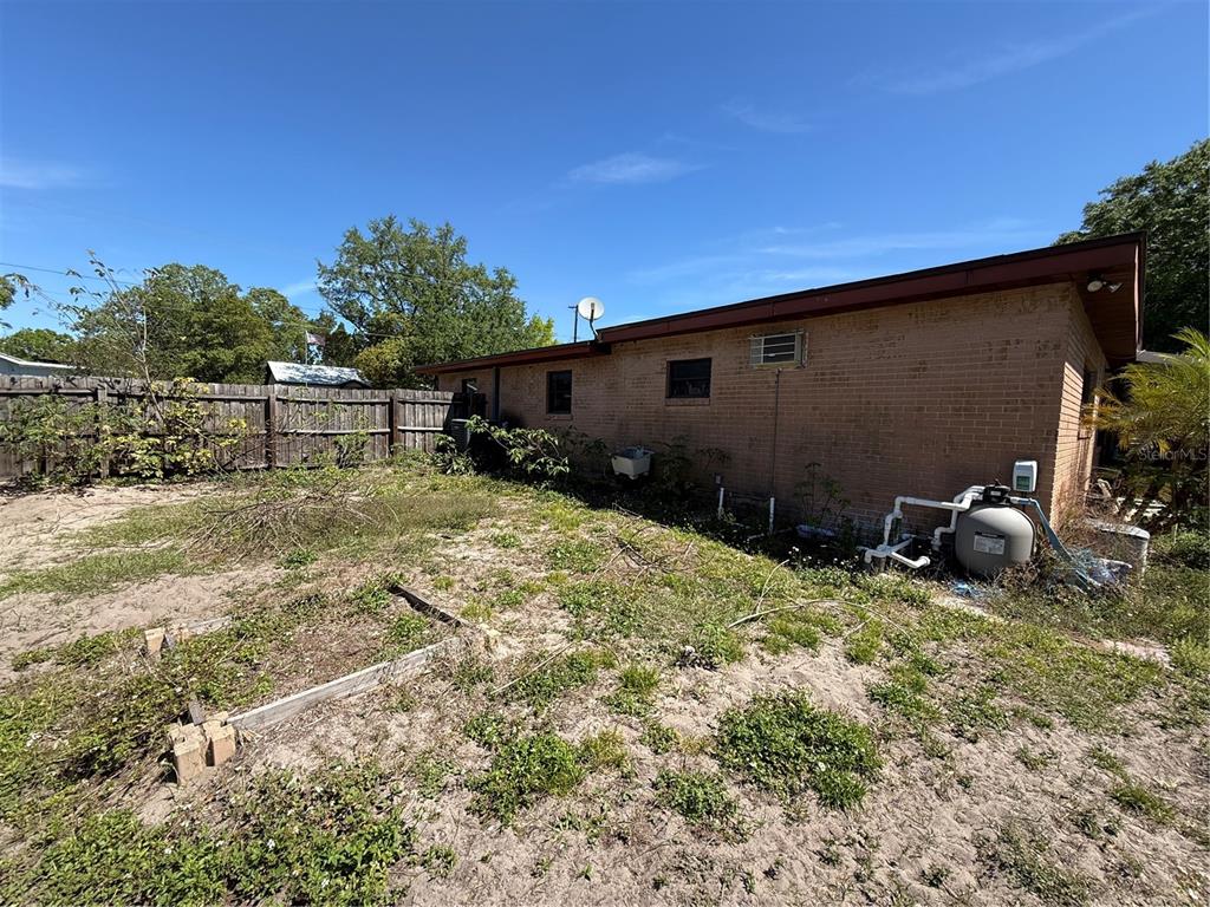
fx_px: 489
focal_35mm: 14
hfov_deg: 102.1
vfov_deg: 85.7
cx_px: 605
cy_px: 454
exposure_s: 1/1050
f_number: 2.2
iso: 50
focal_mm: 2.22
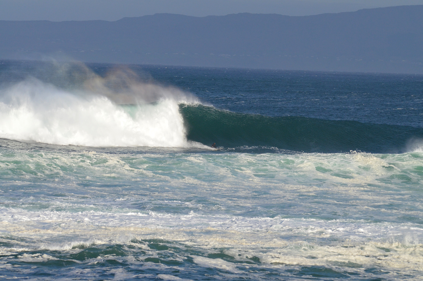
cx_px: 212
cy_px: 140
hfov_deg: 9.2
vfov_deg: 6.1
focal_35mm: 225
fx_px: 2638
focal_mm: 150
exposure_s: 1/2500
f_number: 9
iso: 800
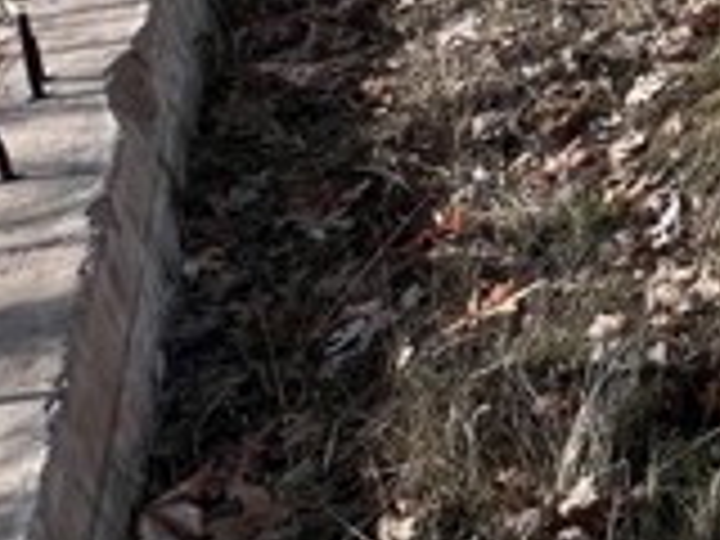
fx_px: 1082
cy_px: -261
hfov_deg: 22.9
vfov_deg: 23.0
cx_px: 1256
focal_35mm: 52
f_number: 1.8
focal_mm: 1.57
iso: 32
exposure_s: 1/1054
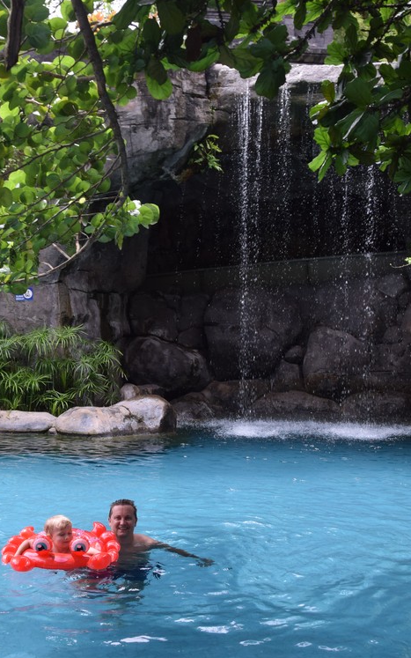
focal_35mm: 46
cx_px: 174
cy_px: 329
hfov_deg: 28.0
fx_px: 824
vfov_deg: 43.5
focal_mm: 20
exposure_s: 1/250
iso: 400
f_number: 8
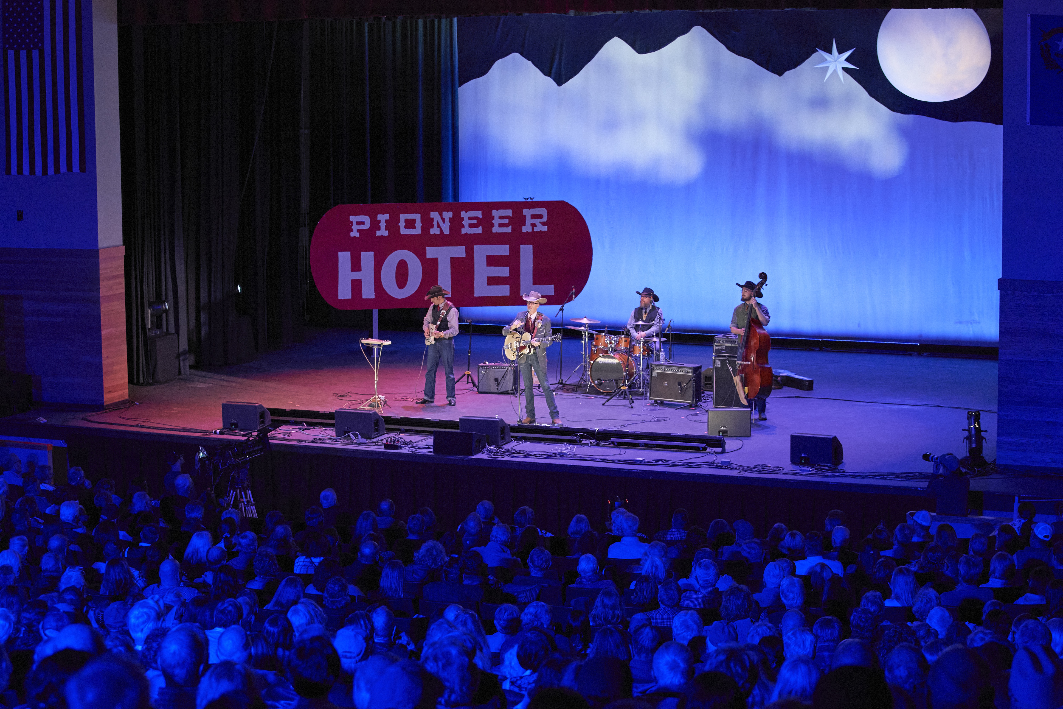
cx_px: 532
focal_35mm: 70
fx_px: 2067
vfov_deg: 19.5
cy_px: 354
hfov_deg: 28.8
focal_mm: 70
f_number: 4.5
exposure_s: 1/200
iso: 3200
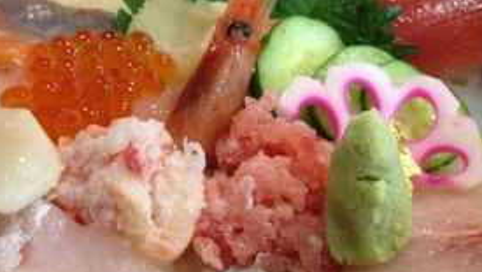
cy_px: 111
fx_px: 857
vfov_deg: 18.0
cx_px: 216
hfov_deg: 31.4
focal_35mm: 67
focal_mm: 4.13
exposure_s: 1/15
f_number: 2.4
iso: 500
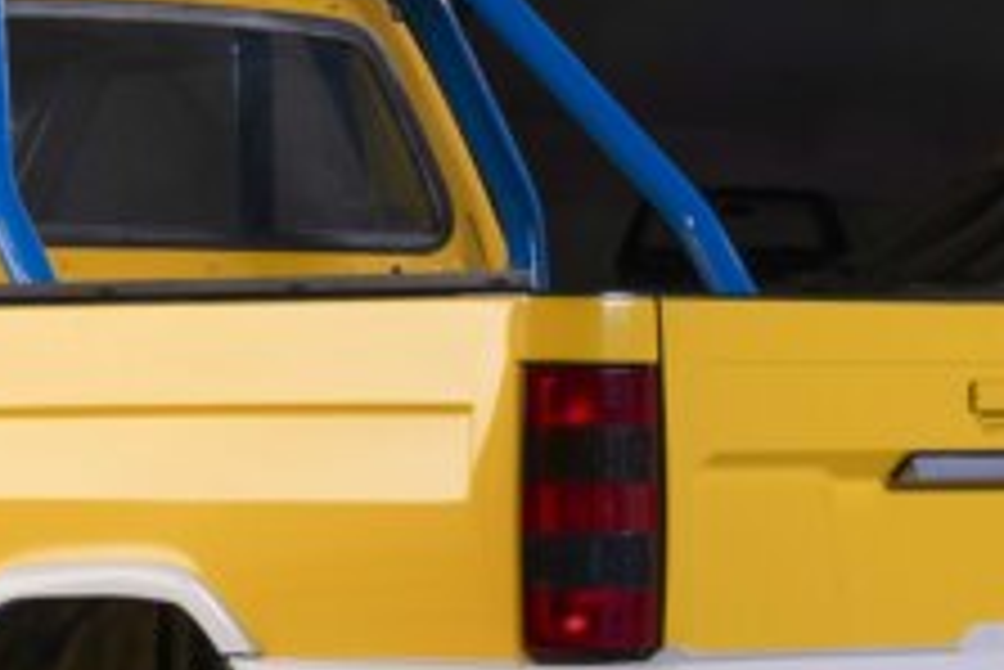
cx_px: 81
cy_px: 135
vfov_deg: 5.7
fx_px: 6725
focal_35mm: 241
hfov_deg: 8.5
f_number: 10
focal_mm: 70
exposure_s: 1.3
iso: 100
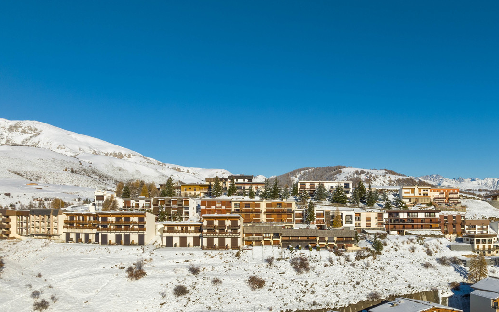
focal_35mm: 39
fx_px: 530
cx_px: 320
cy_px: 197
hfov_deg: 49.8
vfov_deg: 32.6
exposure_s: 1/320
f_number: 11
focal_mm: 12.3
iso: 100
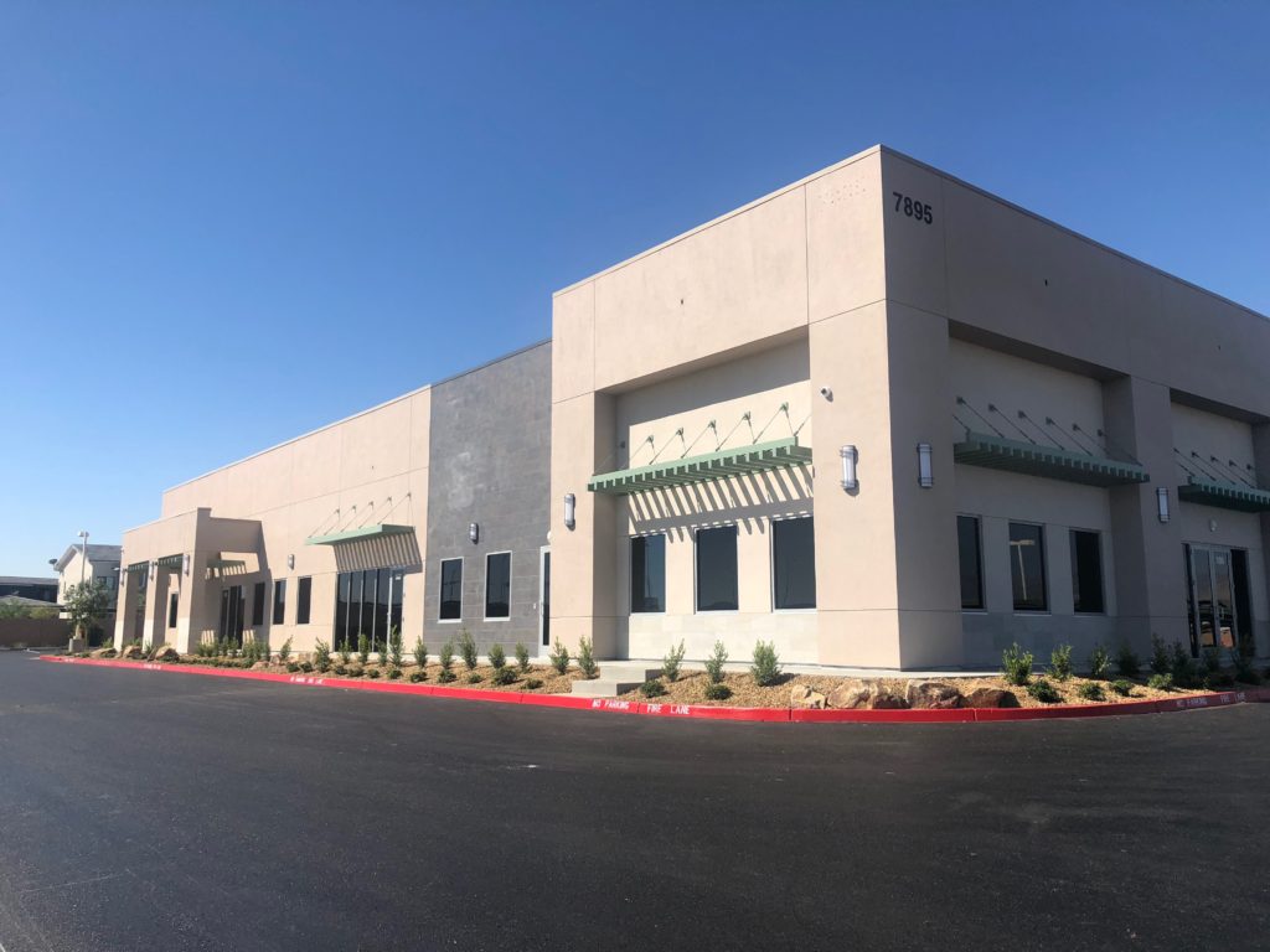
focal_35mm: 28
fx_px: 1027
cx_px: 635
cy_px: 476
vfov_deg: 49.7
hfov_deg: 63.4
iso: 20
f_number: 1.8
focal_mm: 3.99
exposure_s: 1/2525
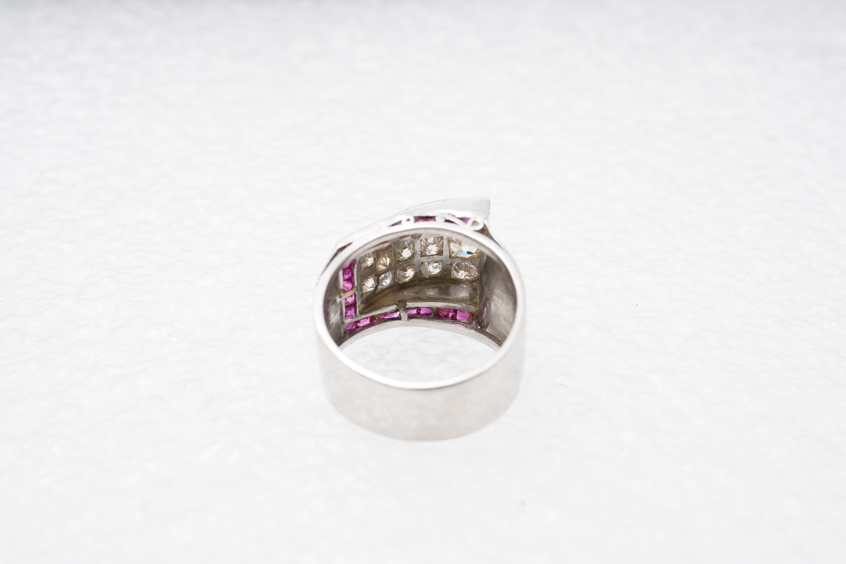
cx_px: 423
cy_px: 282
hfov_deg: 43.6
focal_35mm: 45
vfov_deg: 29.9
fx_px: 1057
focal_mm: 30
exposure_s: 1/125
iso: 500
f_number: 18
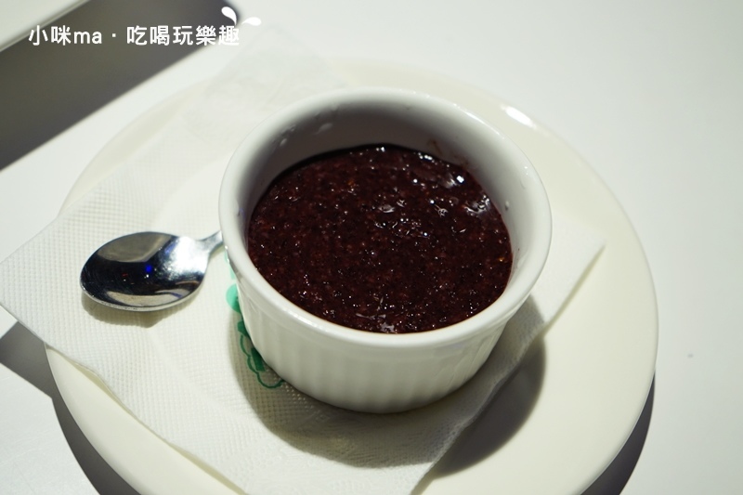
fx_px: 1382
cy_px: 248
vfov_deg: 20.3
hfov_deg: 30.1
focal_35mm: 67
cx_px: 372
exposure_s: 1/80
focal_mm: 67
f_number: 5.6
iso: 400
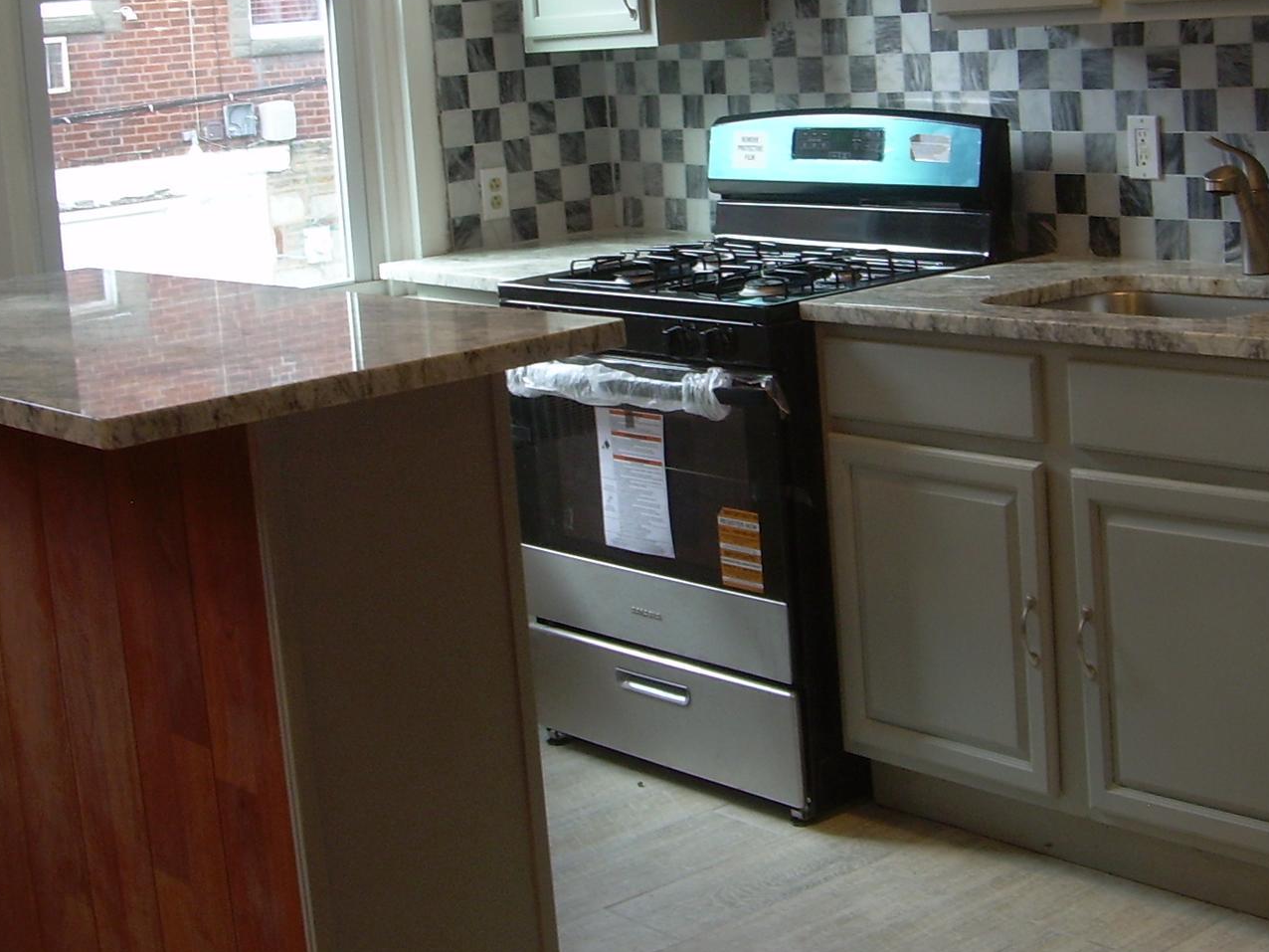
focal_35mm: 61
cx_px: 741
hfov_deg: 31.6
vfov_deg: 23.8
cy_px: 232
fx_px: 2236
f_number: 2.8
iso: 50
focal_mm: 6.3
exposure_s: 1/42.4
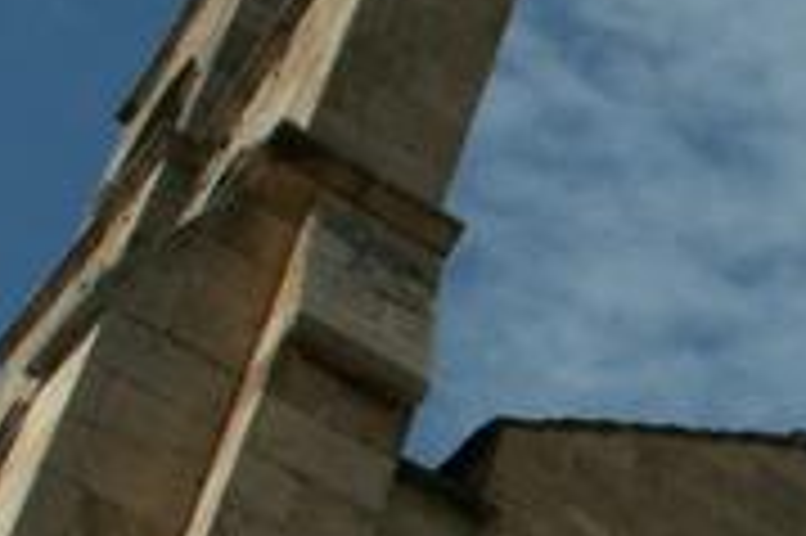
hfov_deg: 15.0
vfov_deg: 10.5
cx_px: 1072
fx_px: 2908
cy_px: 360
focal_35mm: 130
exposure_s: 1/320
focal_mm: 5.86
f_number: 8
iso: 50
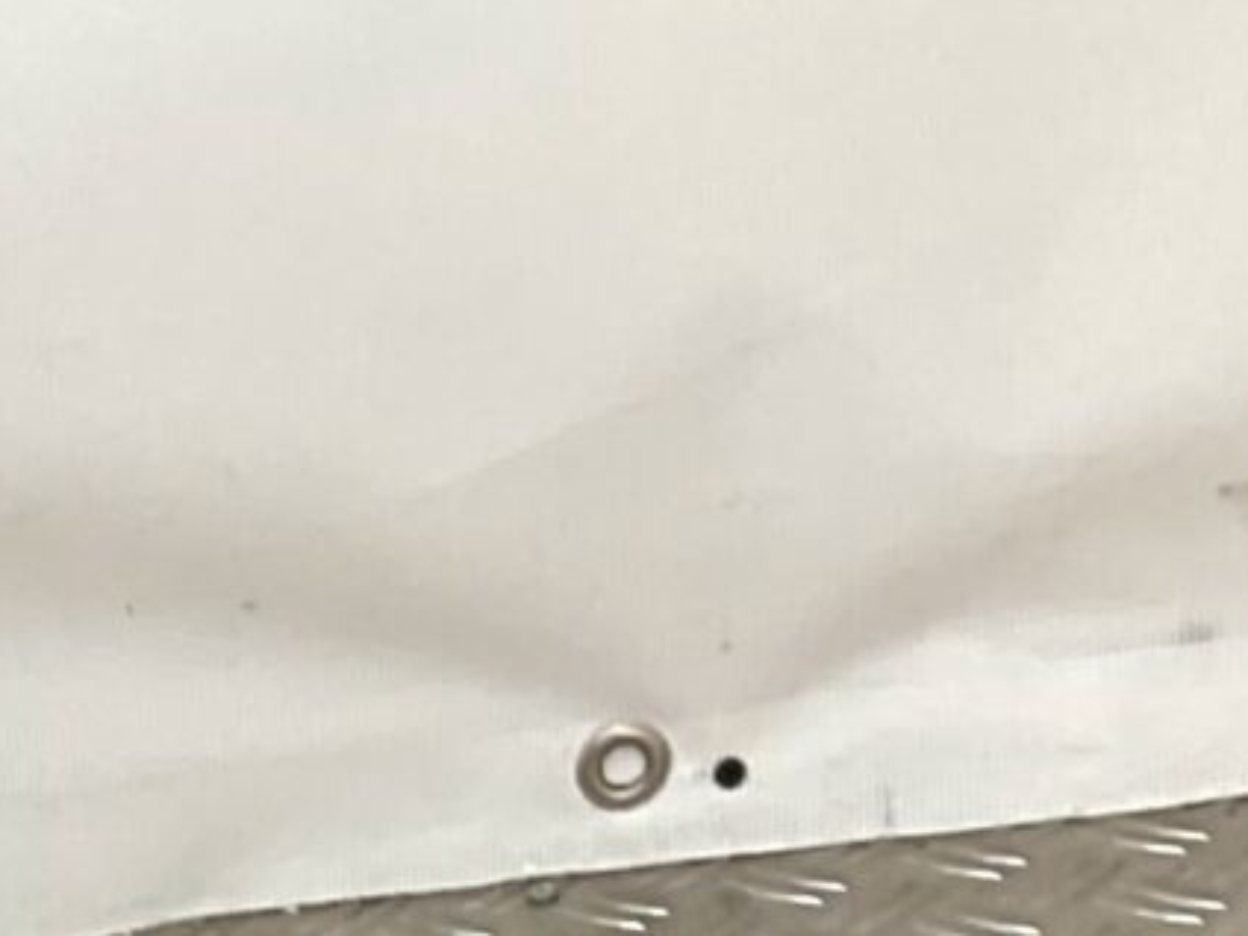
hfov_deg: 10.0
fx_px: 6309
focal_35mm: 175
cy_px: 2823
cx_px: -1631
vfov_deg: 7.5
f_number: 1.8
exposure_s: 1/120
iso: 25
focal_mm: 3
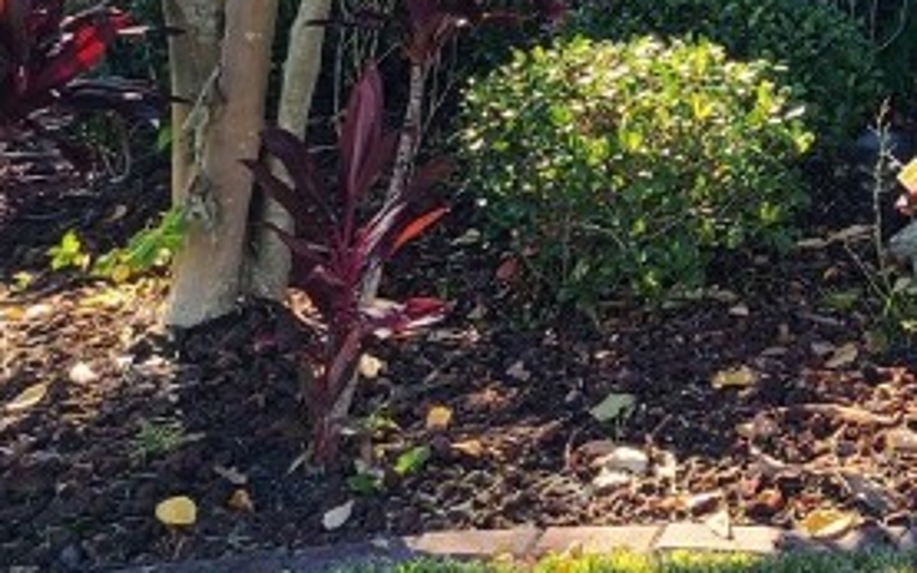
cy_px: -580
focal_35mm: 102
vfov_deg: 11.5
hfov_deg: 18.4
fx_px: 2549
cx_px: 1321
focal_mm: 5.4
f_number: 1.8
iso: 40
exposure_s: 1/513
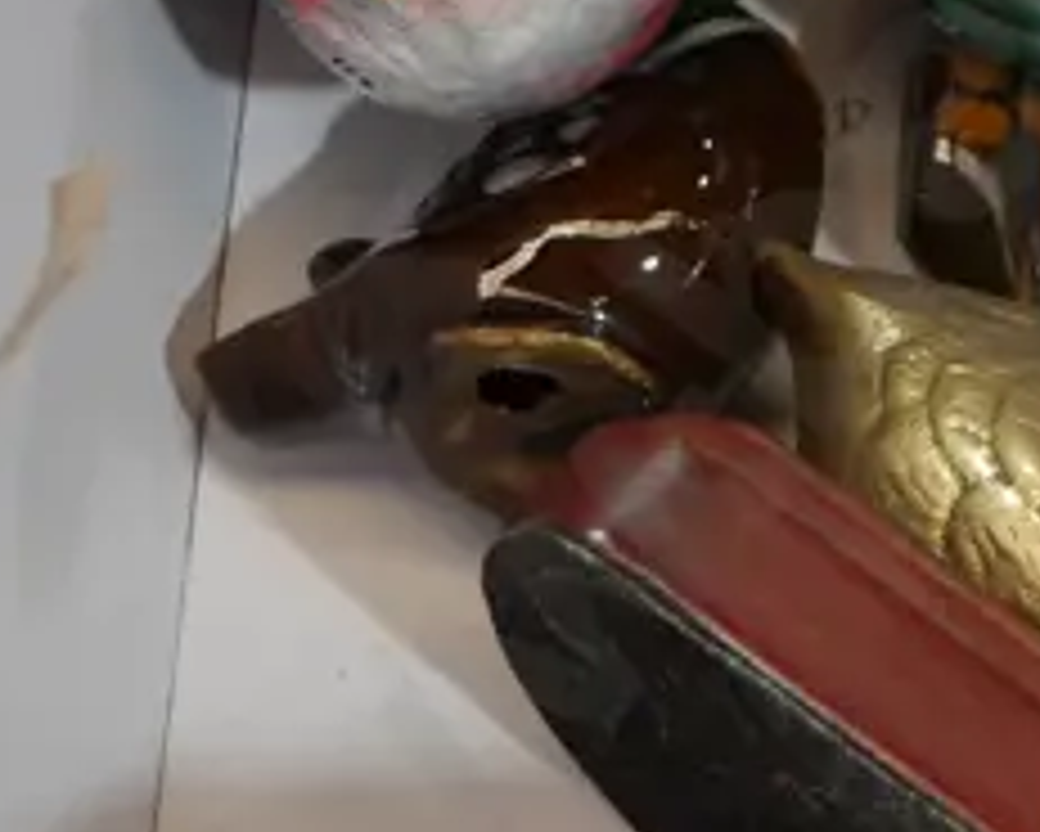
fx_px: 4527
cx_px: 1488
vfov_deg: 10.0
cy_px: -607
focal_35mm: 147
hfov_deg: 12.5
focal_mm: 17
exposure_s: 1/60
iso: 400
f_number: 4
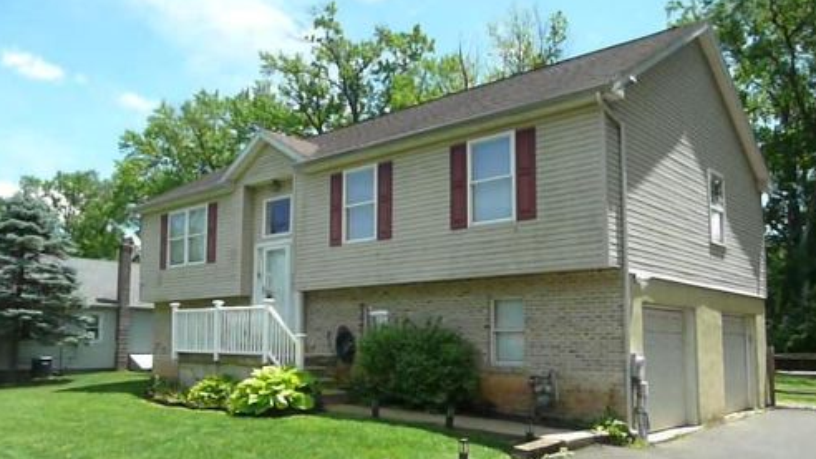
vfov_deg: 37.6
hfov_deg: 62.6
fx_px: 671
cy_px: 279
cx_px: 406
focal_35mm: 31
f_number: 8
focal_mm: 4.6
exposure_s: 1/640
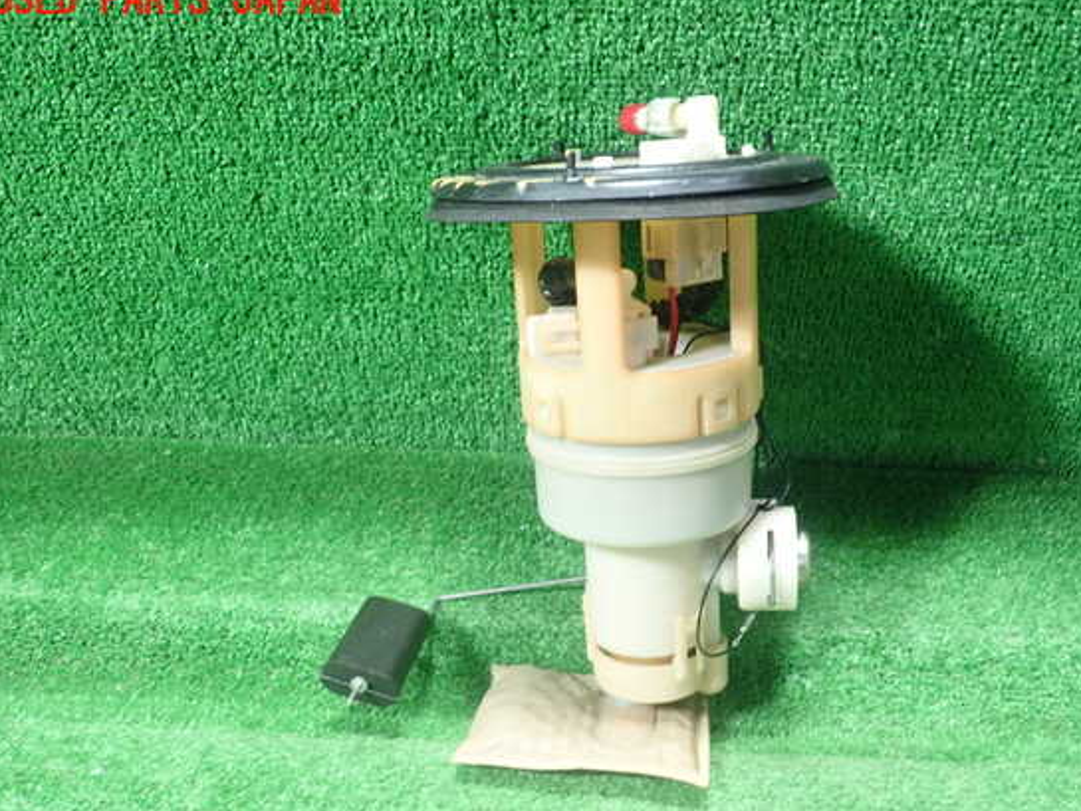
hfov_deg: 55.3
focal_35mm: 33
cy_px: 422
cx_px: 575
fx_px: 1031
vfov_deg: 43.0
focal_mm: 5.5
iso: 800
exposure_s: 1/80
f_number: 2.3
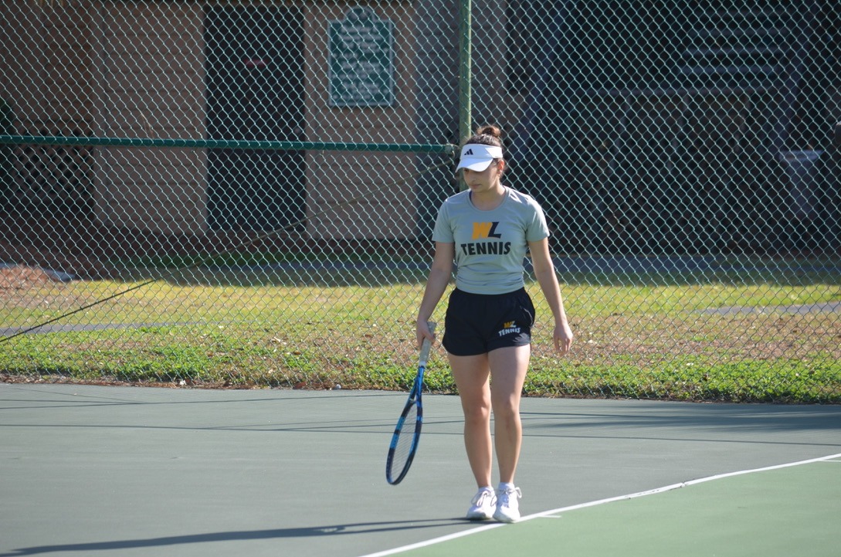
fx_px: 6468
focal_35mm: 278
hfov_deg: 7.4
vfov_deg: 4.9
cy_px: 278
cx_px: 420
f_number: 5.6
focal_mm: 185
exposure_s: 1/500
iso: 200
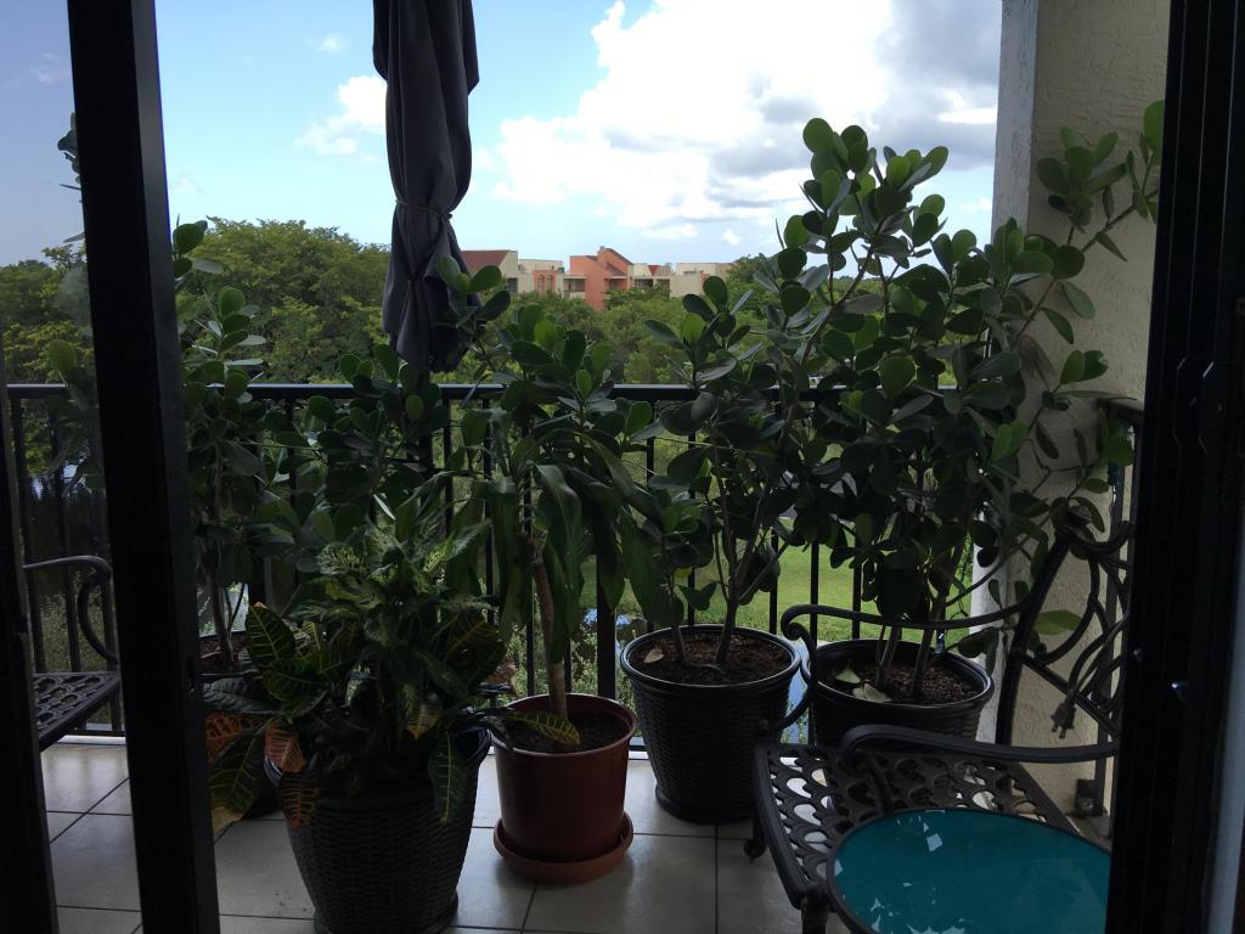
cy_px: 467
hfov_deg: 61.7
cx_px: 622
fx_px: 1043
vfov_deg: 48.2
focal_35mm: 29
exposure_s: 1/499
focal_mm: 4.15
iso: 25
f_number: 2.2
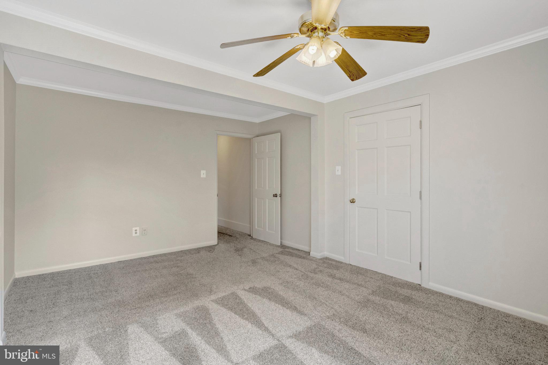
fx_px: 244
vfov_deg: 73.7
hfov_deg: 96.7
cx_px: 274
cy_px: 182
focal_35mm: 16
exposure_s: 1/80
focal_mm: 16
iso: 1250
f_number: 8
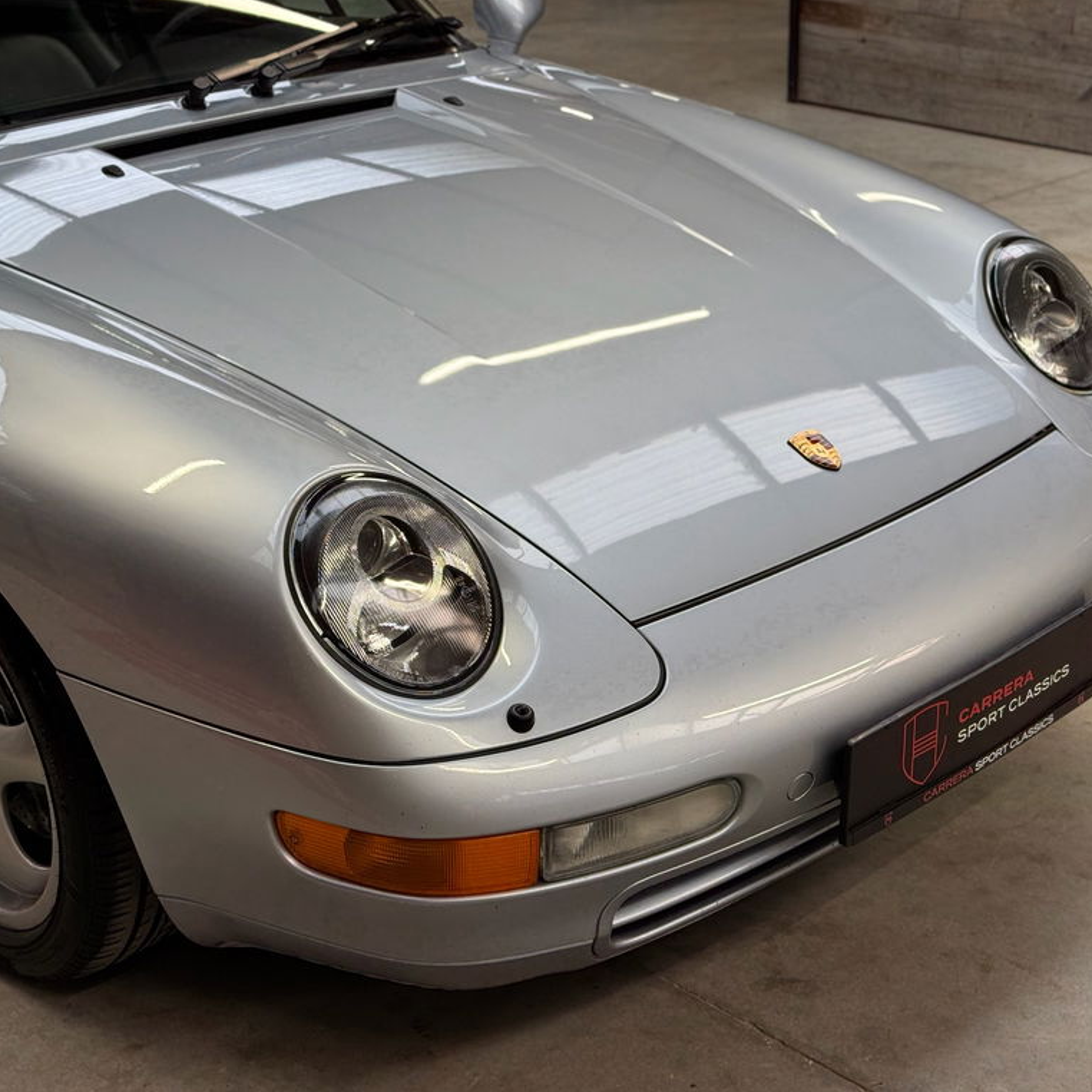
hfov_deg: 29.9
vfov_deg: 30.0
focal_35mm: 57
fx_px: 2034
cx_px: 685
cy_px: 546
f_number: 1.78
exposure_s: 1/100
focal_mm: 6.76
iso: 50
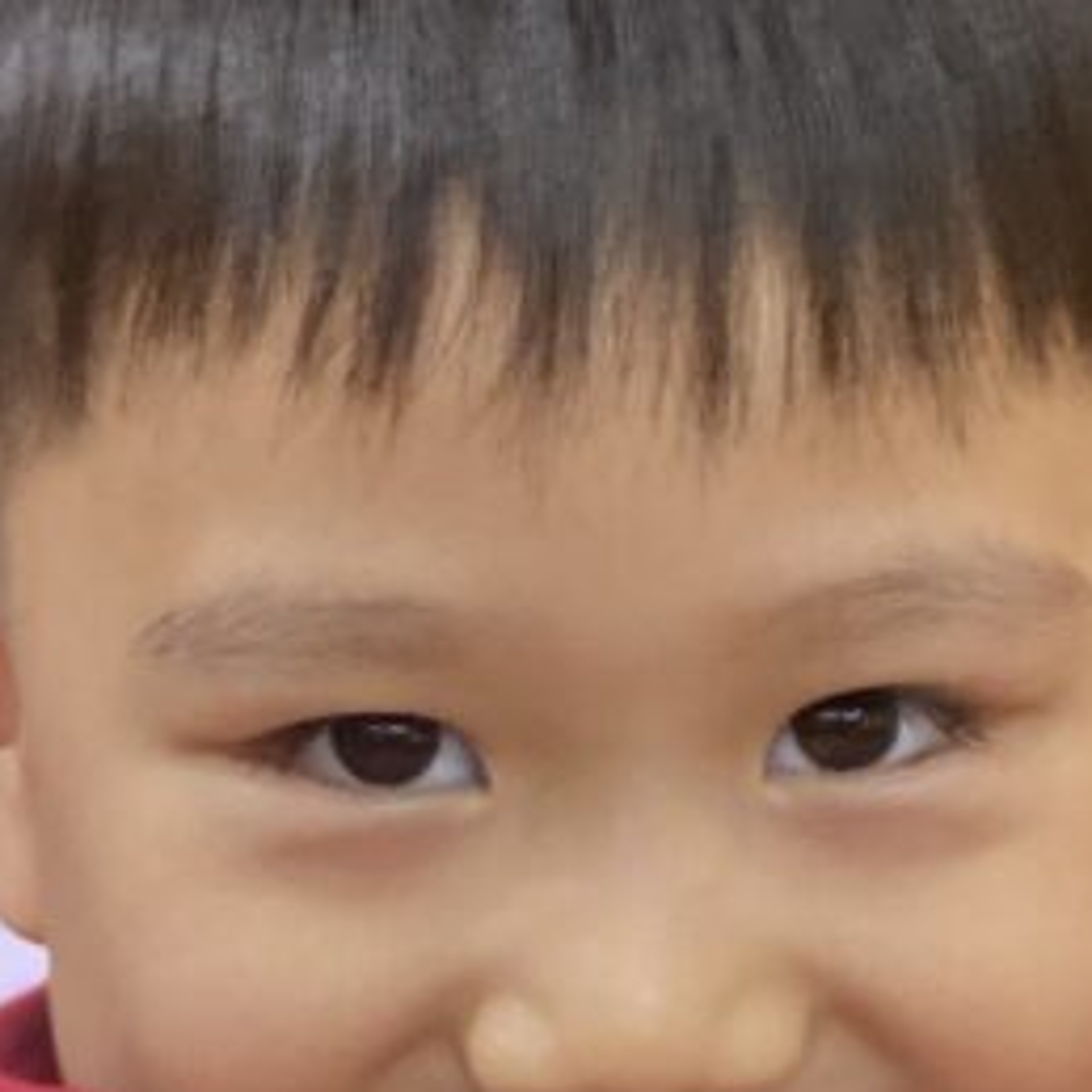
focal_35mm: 237
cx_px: 750
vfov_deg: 7.2
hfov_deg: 7.4
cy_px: 1798
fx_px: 8459
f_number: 2
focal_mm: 6
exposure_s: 1/100
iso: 200
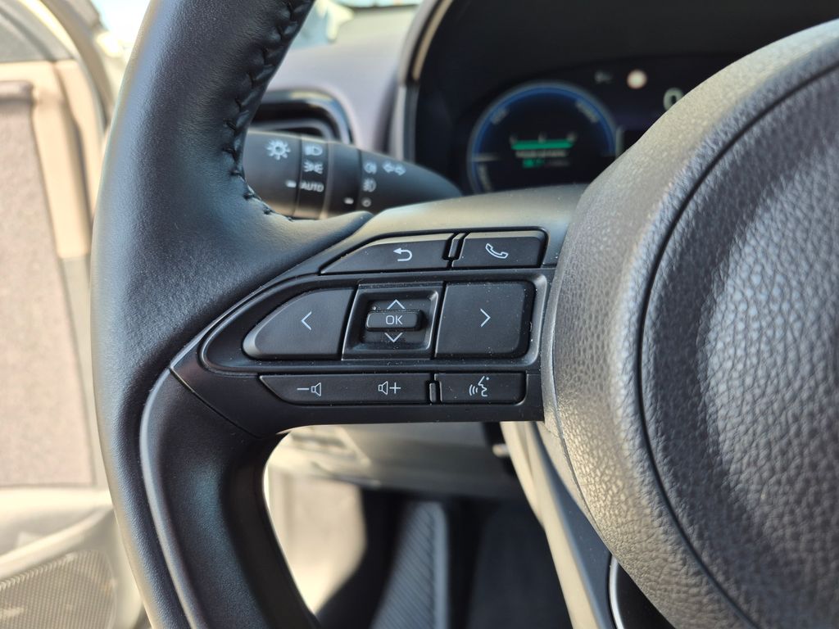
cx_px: 420
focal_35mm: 23
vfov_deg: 58.9
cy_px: 314
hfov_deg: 73.9
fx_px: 557
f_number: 1.8
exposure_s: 1/200
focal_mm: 5.4
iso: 50
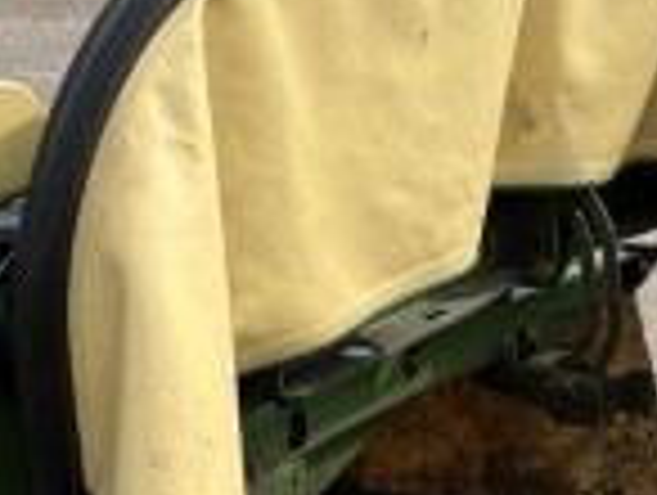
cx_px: -184
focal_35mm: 142
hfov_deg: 13.4
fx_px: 2700
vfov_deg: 10.4
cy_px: 522
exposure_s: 1/2571
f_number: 1.6
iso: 50
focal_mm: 5.96
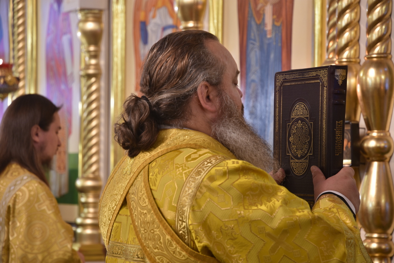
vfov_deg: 12.2
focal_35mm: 112
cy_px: 132
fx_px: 1231
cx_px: 197
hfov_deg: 18.2
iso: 160
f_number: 4
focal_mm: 75
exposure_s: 1/4
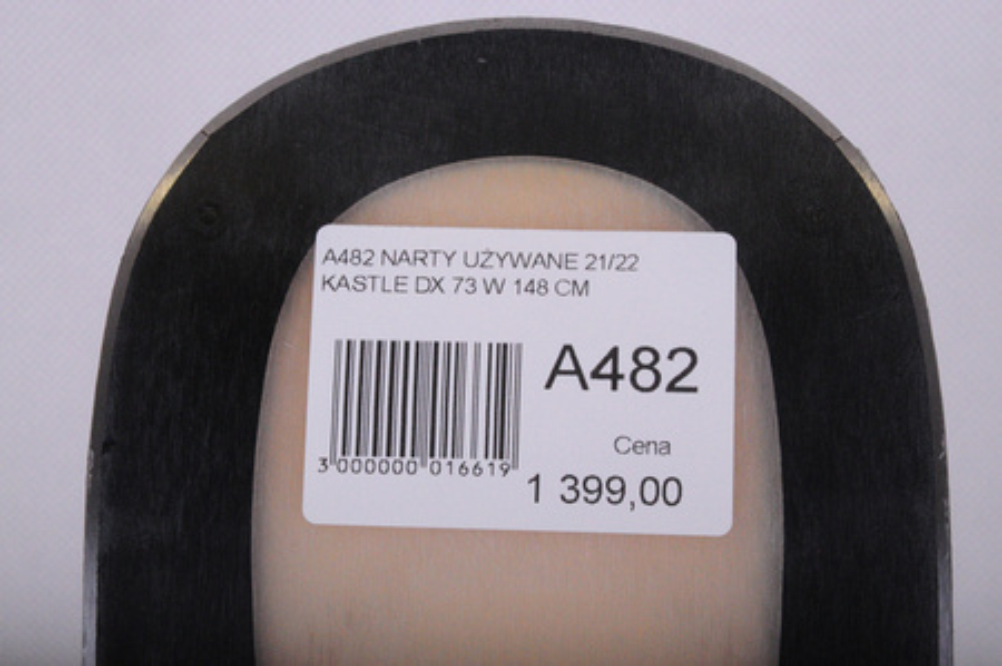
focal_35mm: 158
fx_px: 4379
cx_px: 501
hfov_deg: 13.1
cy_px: 333
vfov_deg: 8.7
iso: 3200
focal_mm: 105
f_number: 20
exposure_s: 1/200
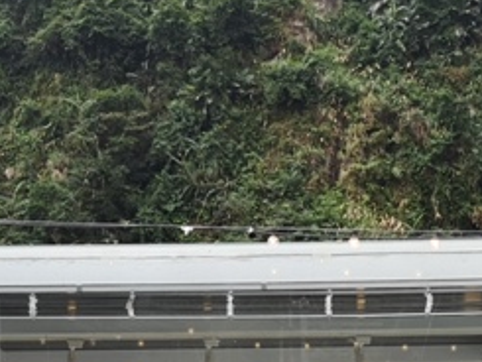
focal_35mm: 88
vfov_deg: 15.9
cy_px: 482
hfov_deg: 22.2
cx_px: 273
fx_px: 1226
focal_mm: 3.95
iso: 64
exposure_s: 1/100
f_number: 1.8
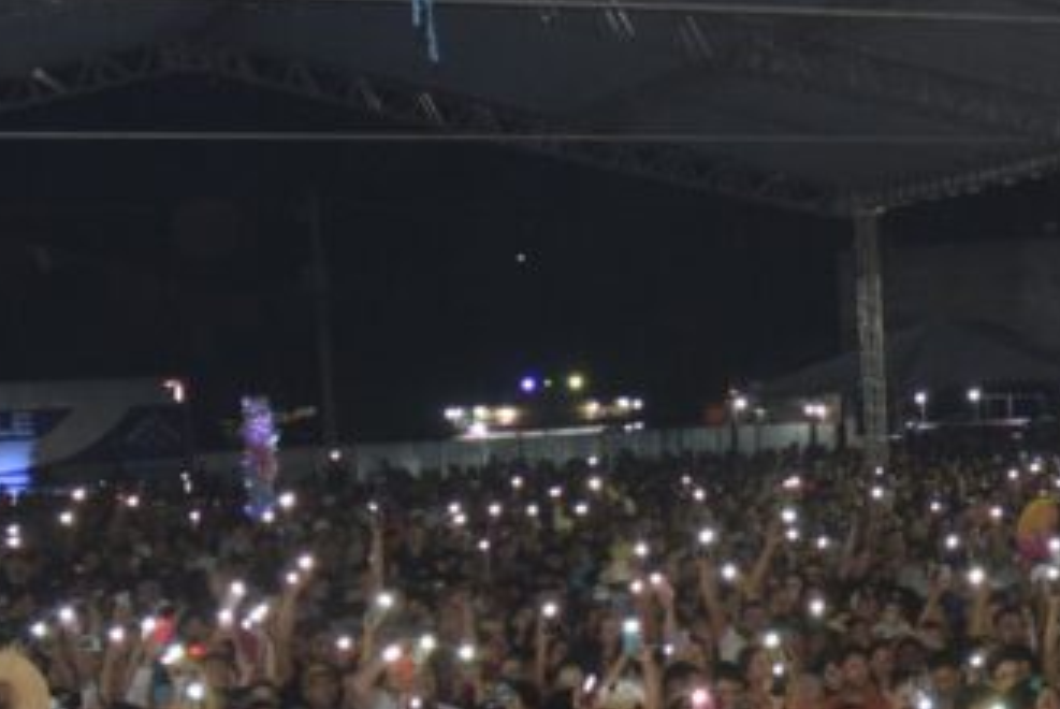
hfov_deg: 23.1
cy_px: 577
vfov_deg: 16.2
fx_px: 2475
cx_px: 1083
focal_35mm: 84
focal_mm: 18
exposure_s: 1/60
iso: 800
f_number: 4
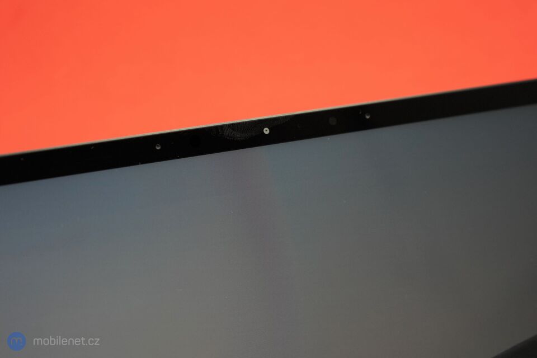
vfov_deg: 24.6
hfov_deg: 36.2
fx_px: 820
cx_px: 268
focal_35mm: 55
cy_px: 179
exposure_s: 1/320
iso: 2000
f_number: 4
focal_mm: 55
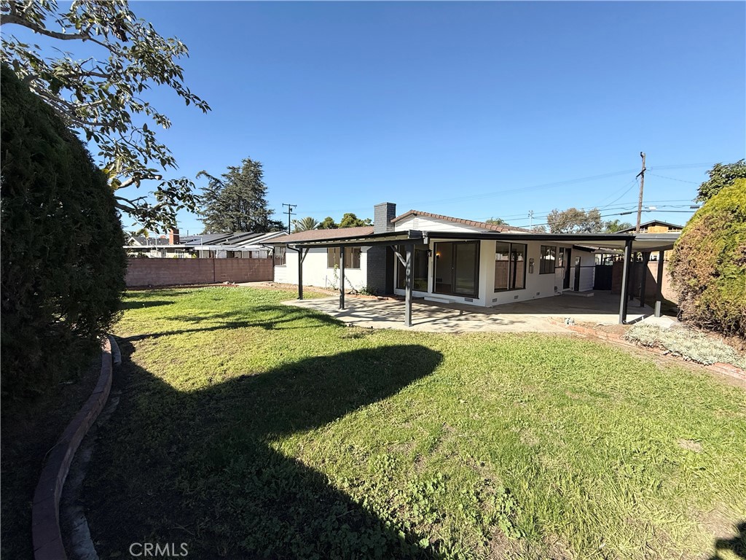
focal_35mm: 14
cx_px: 373
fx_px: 302
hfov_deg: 102.1
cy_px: 280
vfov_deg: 85.7
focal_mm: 2.22
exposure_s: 1/2237
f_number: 2.2
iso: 64
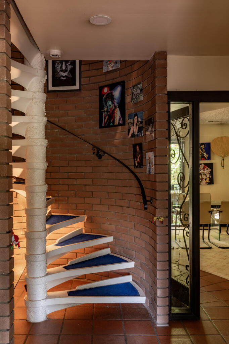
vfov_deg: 60.3
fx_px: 296
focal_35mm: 31
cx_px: 114
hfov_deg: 42.3
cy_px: 172
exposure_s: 1/4
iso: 200
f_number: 9
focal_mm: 31
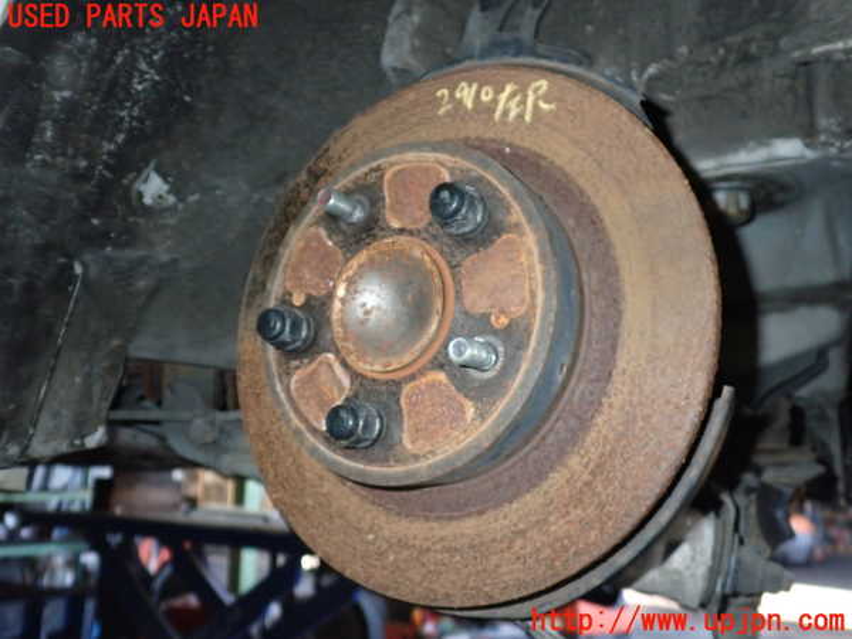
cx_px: 426
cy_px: 320
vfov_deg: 46.8
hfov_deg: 60.0
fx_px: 738
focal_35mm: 30
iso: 640
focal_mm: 5.4
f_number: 6.3
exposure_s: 1/30
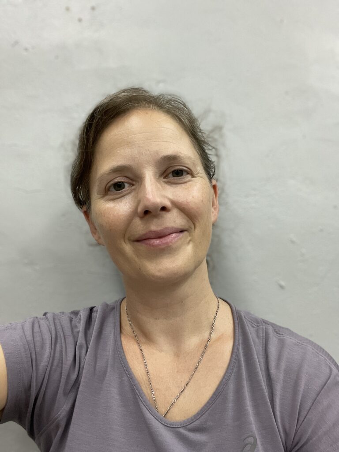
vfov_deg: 60.0
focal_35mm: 30
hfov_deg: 46.8
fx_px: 392
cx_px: 170
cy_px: 226
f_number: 2.2
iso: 320
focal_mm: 2.71
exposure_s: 1/40
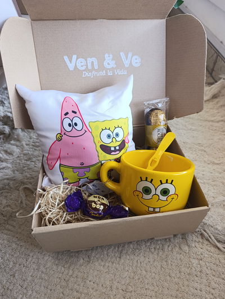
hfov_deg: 59.0
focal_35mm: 23
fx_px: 199
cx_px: 112
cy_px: 150
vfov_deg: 73.8
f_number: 1.65
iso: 164
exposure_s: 1/100
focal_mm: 6.11
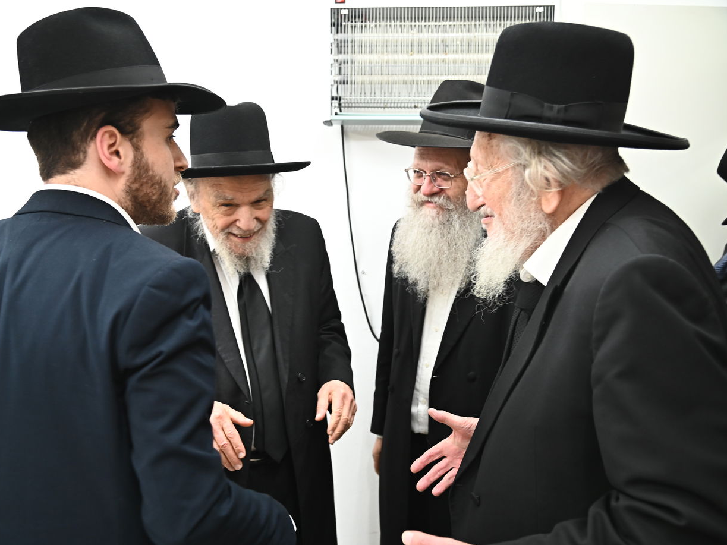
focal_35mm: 33
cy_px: 273
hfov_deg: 55.2
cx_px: 322
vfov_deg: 42.9
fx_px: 693
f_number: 4
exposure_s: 1/100
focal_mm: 30
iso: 2000
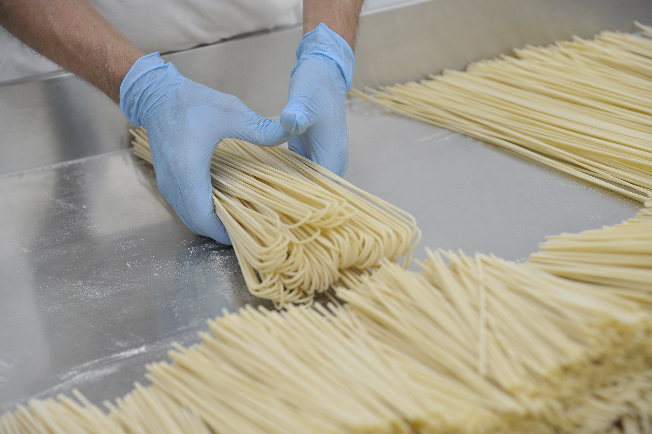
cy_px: 217
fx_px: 1900
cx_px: 326
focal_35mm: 105
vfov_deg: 13.0
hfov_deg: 19.5
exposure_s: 1/125
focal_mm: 105
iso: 640
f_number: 6.3
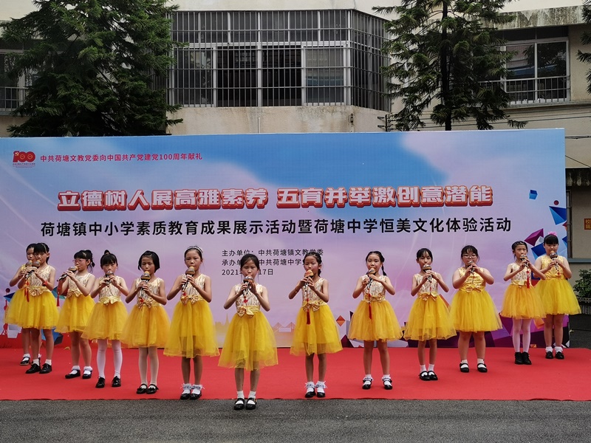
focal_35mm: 44
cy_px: 222
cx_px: 296
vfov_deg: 32.9
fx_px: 751
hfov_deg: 42.9
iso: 50
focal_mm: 4.75
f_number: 1.8
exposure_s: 1/320
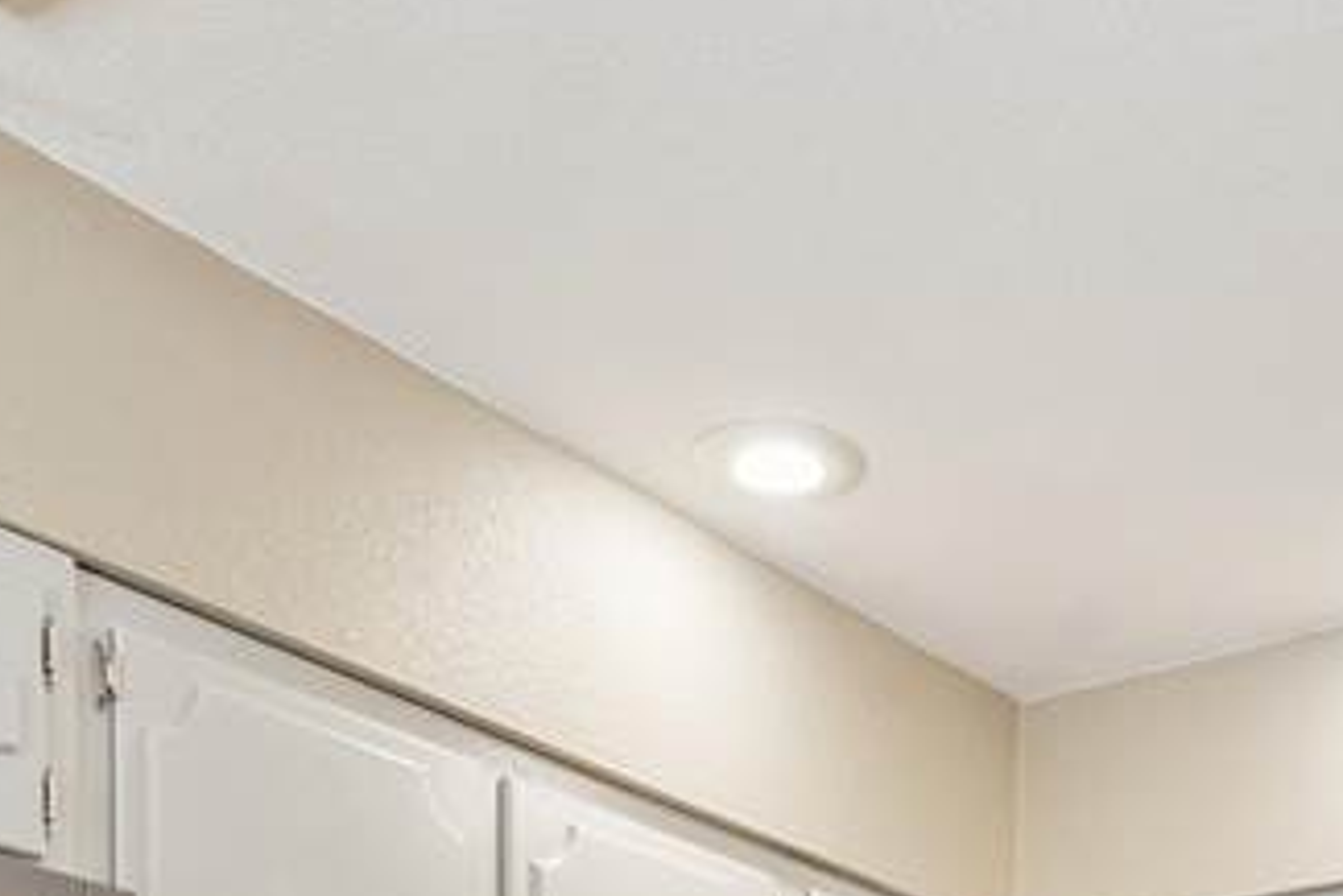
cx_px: 1058
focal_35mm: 63
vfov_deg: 17.6
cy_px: 1596
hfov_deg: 31.1
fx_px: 2351
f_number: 9
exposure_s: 1/13
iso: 400
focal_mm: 16
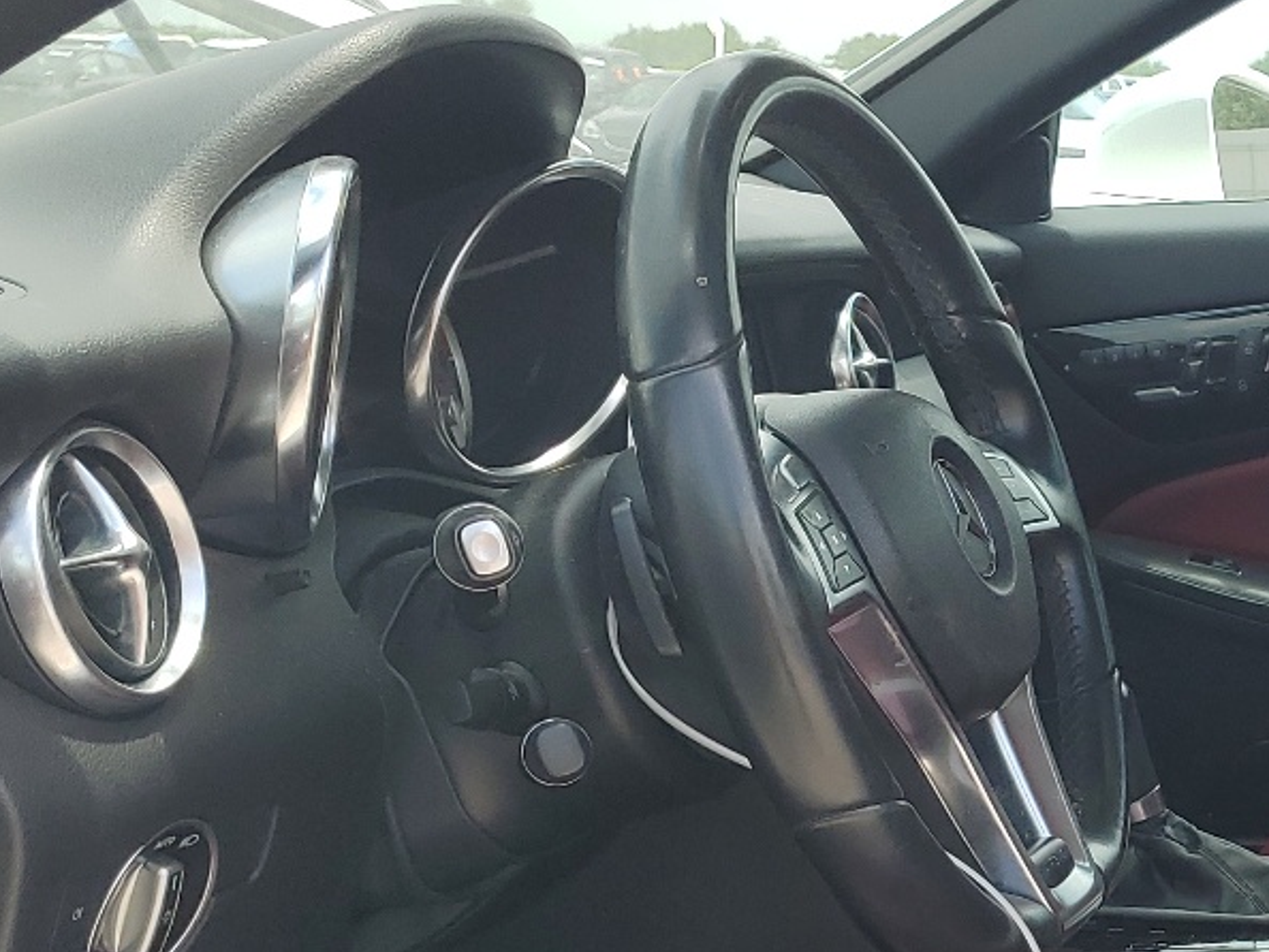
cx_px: 1521
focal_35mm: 70
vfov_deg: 20.8
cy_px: 751
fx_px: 2567
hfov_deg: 25.0
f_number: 1.5
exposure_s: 1/1000
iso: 50
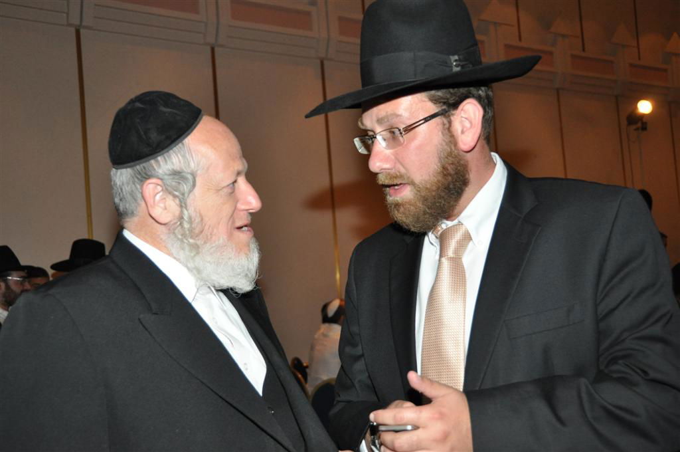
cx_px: 340
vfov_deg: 32.9
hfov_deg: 48.0
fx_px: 764
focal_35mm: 40
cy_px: 226
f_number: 4
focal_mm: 27
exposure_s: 1/60
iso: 800
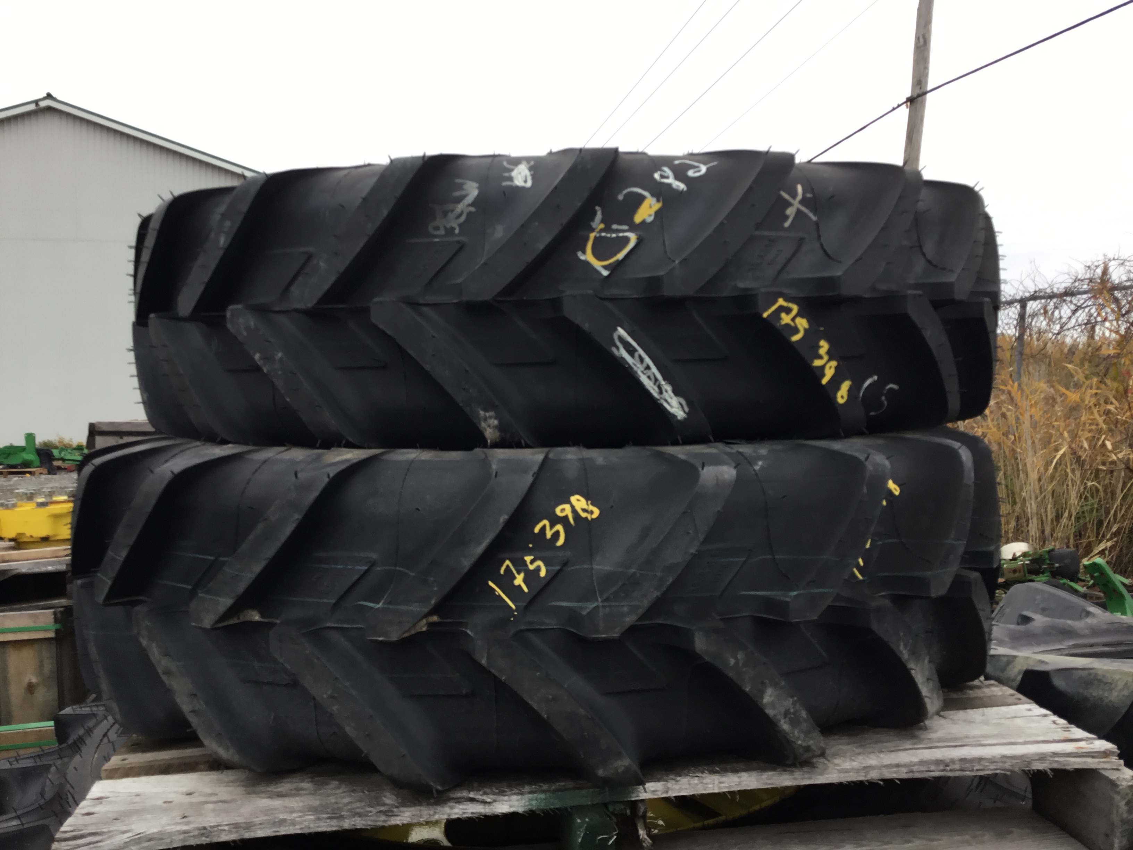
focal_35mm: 31
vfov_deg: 45.4
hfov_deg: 58.4
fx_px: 1015
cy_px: 425
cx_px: 566
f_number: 2.4
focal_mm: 3.3
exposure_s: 1/185
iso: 25
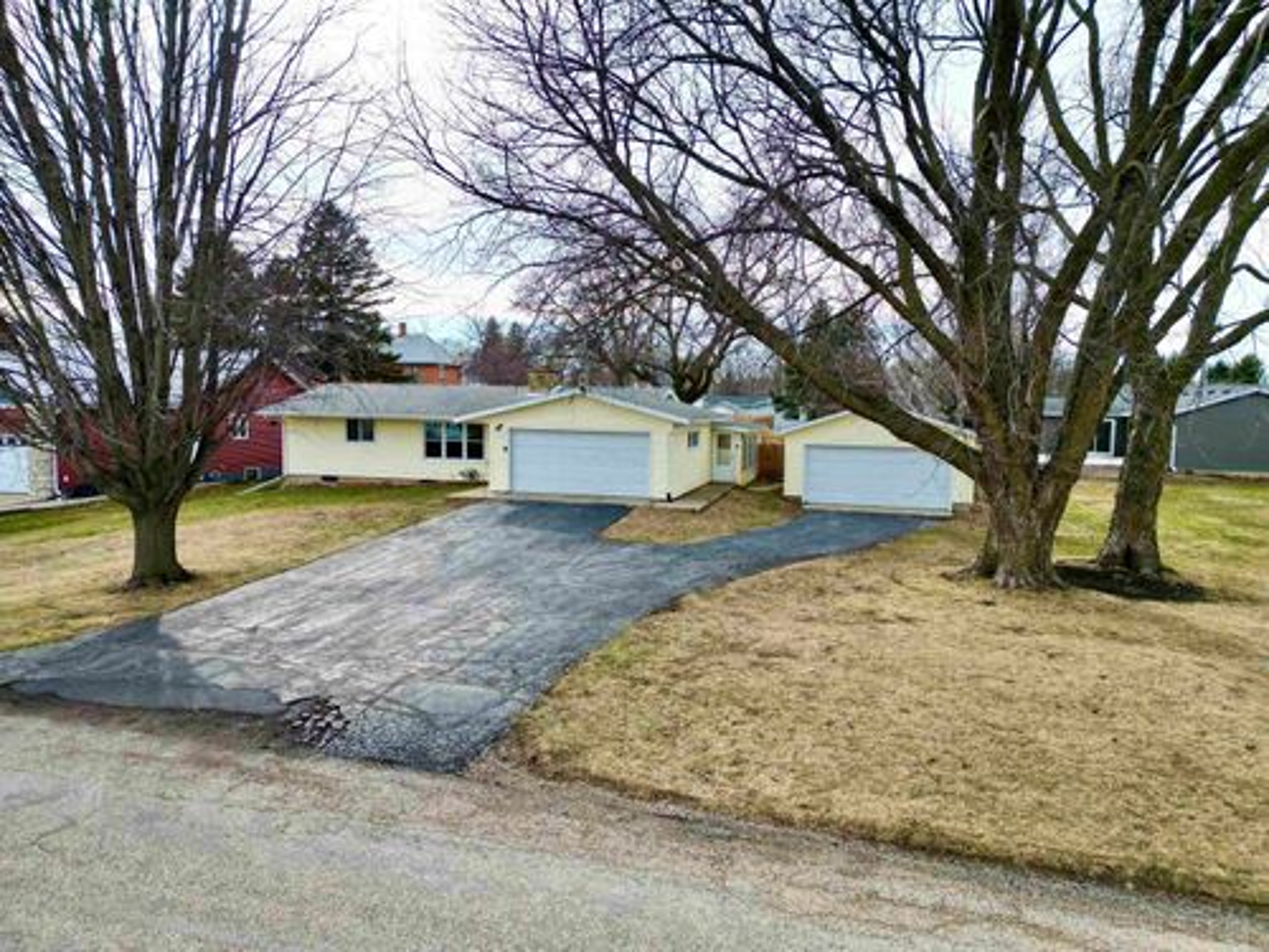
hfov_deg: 71.6
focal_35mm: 24
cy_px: 476
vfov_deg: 56.8
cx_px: 634
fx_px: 880
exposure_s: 1/1600
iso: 200
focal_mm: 6.72
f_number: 1.7
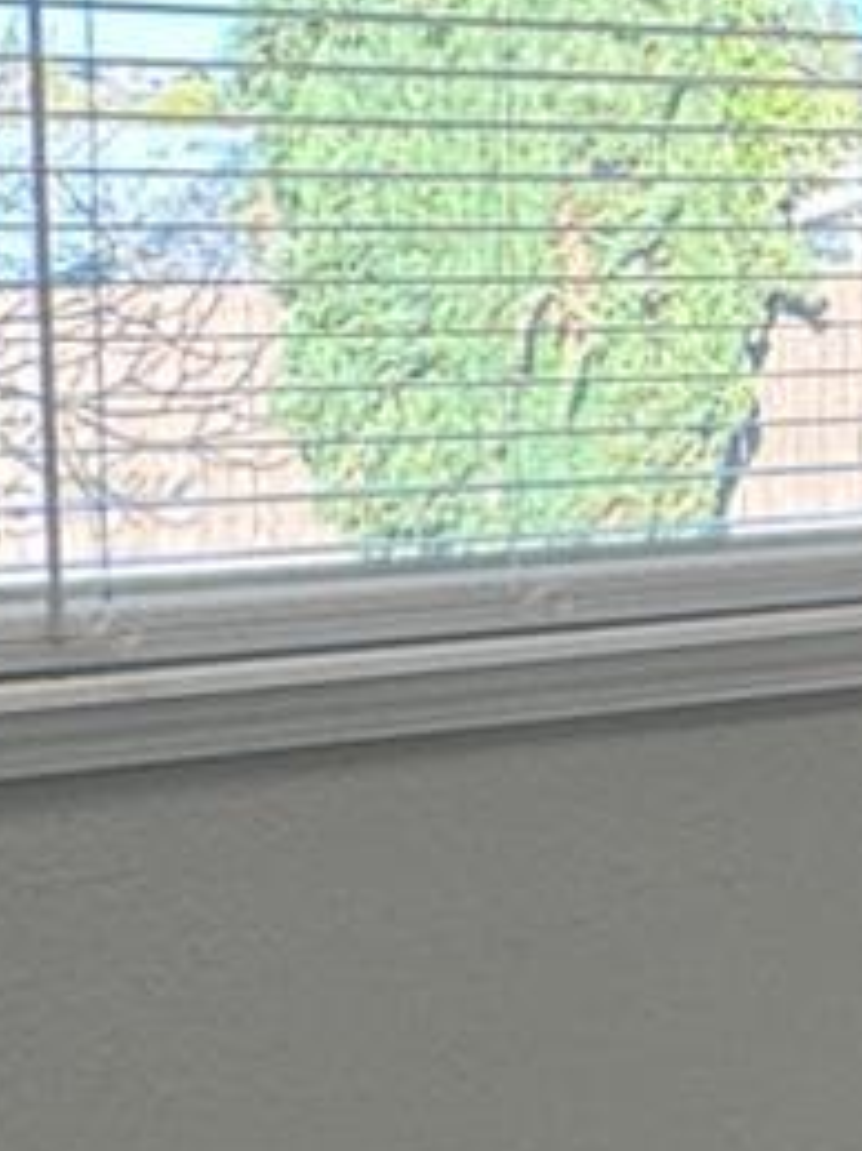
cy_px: 311
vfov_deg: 23.9
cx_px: 2006
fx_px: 2692
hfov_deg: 13.7
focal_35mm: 81
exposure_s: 1/120
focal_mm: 2.22
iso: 160
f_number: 2.2
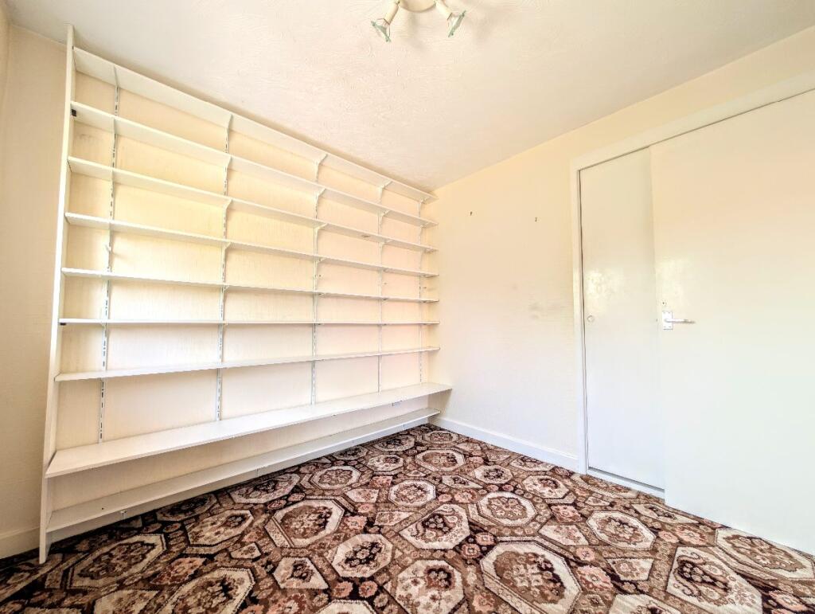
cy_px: 307
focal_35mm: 12
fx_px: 283
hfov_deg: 110.5
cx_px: 408
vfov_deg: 94.6
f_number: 1.7
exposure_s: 1/35
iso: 52
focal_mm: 2.02
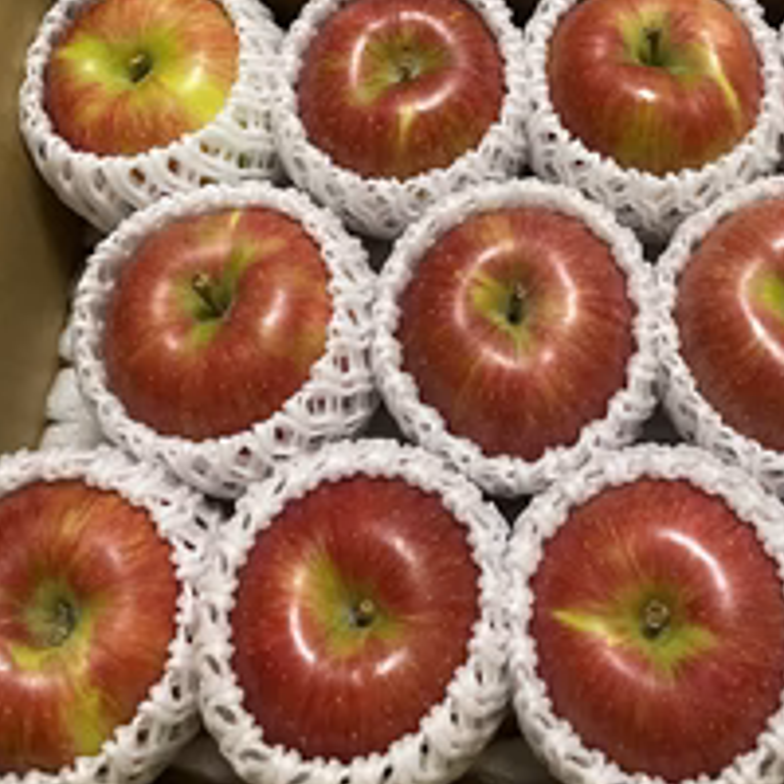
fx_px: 1179
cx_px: 537
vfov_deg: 34.2
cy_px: 43
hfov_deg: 36.3
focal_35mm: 46
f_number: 1.6
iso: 125
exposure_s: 1/60
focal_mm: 4.2
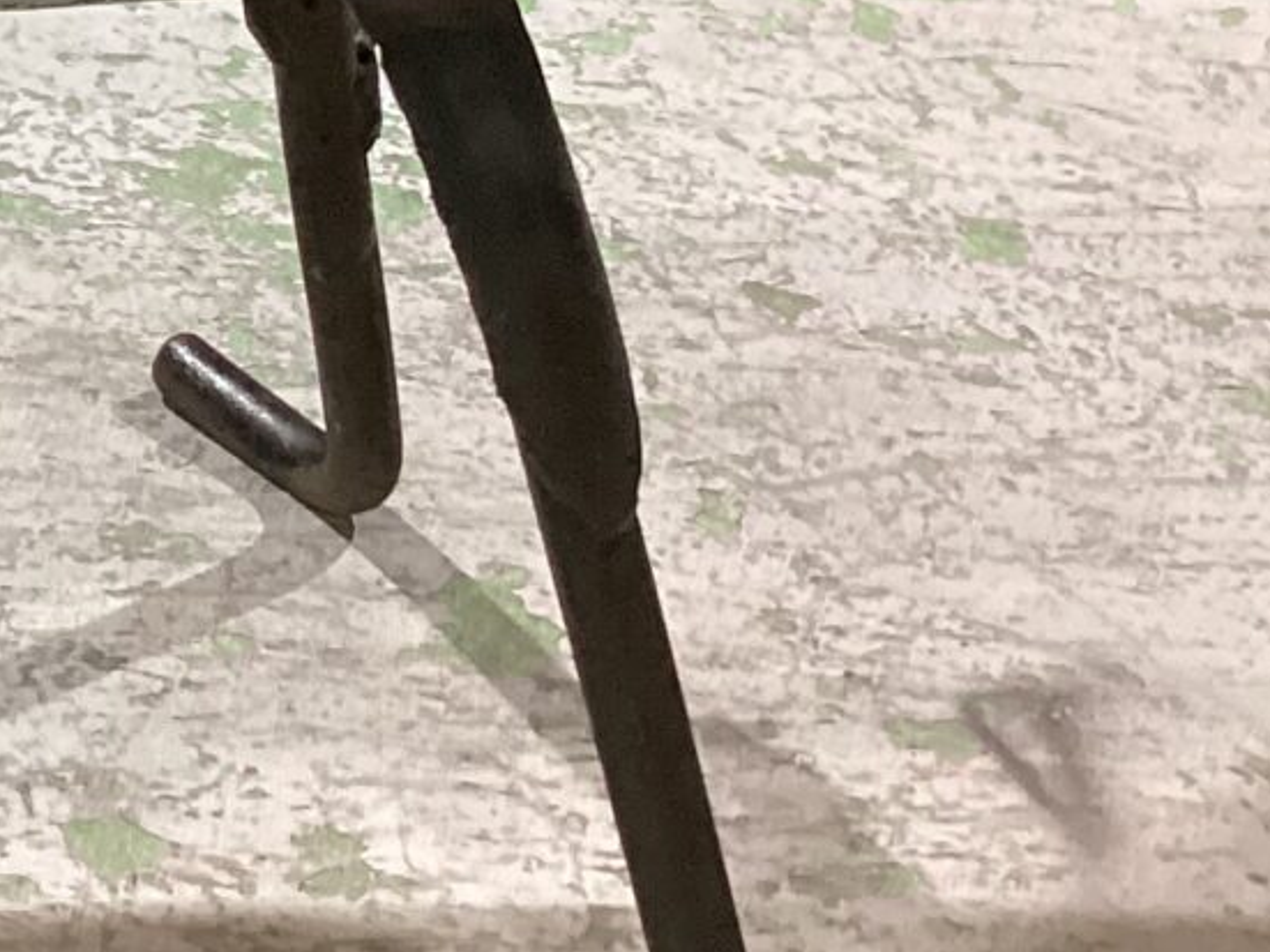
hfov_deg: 15.9
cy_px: -171
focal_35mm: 108
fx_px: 3961
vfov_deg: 13.4
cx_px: -890
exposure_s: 1/60
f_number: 2.4
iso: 200
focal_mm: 3.3
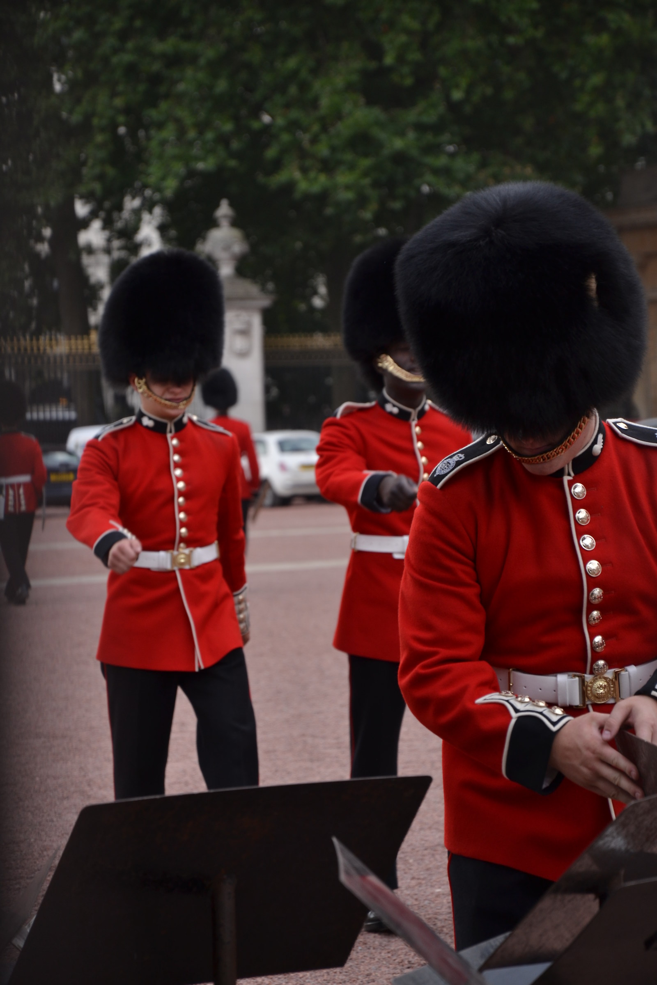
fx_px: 4311
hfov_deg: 8.7
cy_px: 492
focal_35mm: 158
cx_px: 328
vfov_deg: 13.0
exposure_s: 1/200
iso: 100
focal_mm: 105
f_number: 5.6
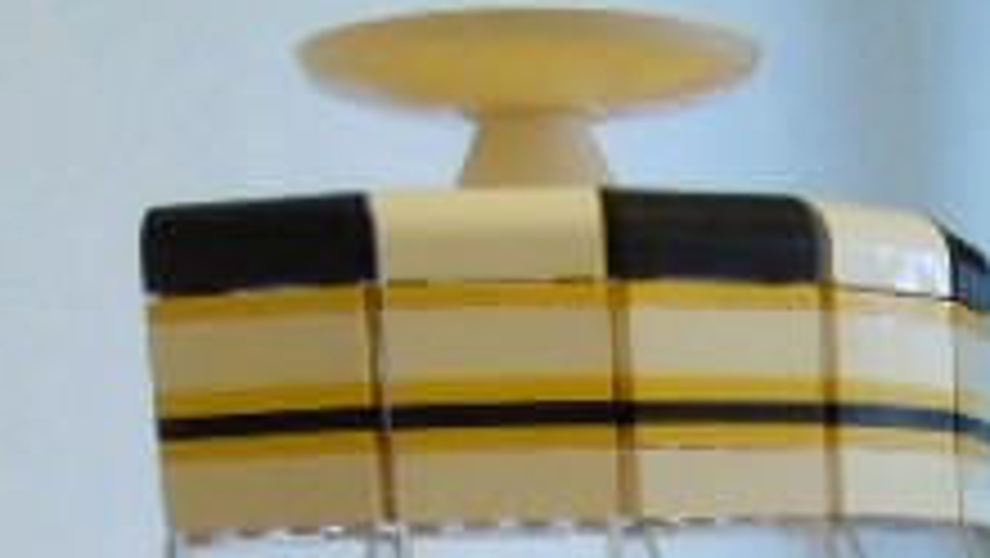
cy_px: 1678
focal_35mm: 152
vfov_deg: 7.1
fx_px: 3992
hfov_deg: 13.9
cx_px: 968
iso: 400
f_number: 3.5
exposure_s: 1/25
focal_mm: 5.4
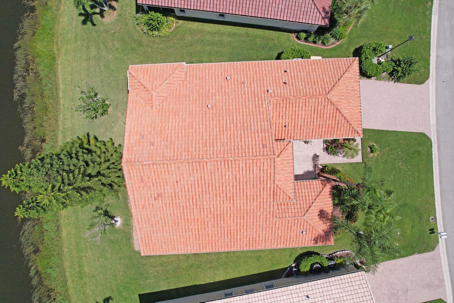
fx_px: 277
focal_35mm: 22
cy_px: 152
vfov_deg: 57.2
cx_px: 227
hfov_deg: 78.6
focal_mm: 8.38
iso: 150
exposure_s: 1/4000
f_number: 2.8
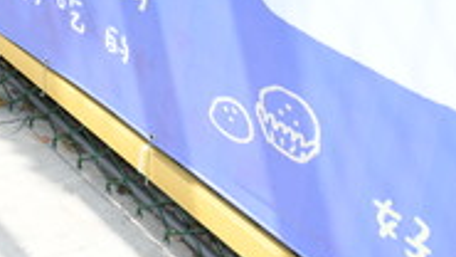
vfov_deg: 17.0
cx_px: -207
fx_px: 737
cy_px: -173
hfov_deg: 26.3
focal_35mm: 61
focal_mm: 12
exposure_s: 1/250
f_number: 7.1
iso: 100
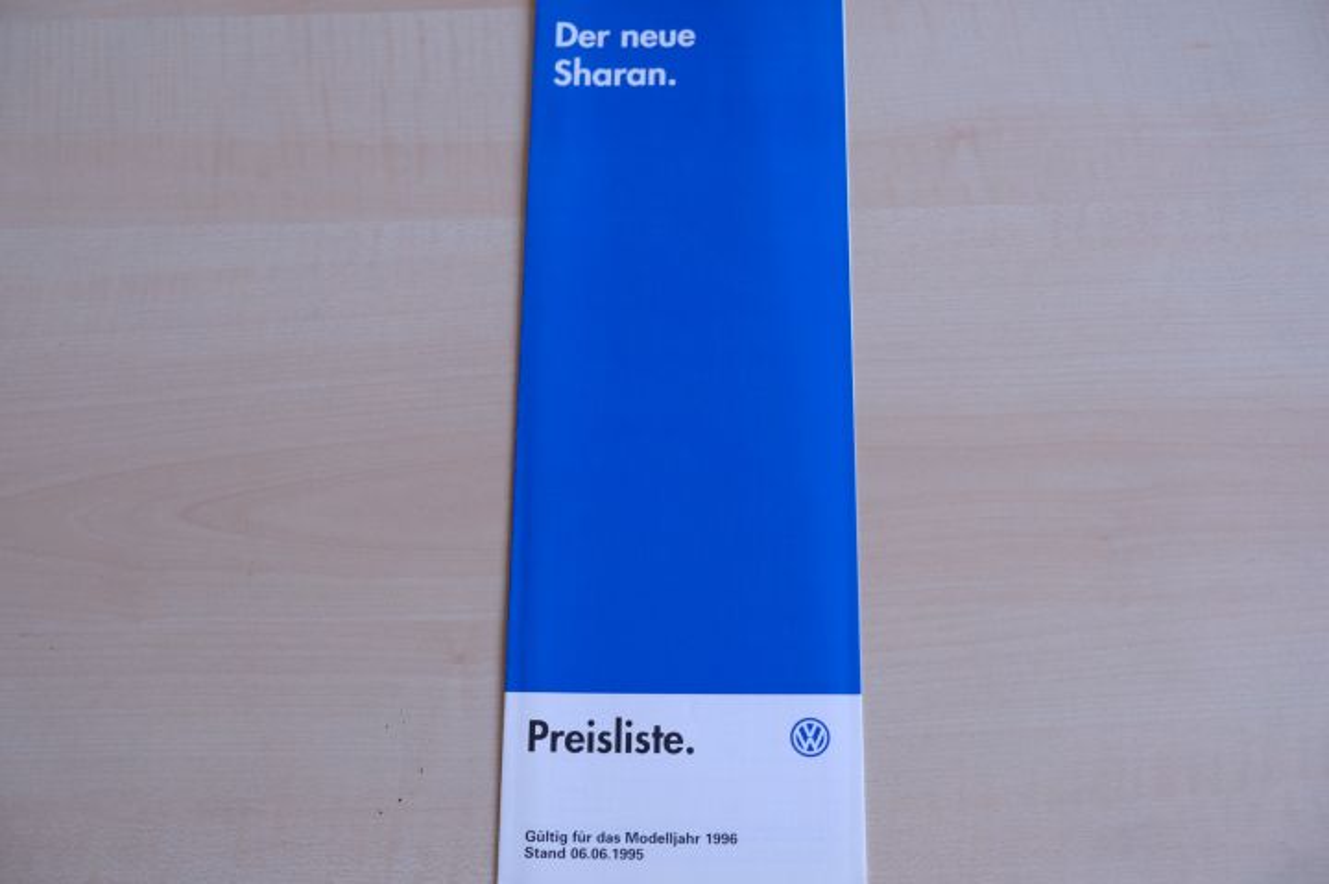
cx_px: 664
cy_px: 442
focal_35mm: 40
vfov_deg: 33.4
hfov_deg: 48.5
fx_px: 1476
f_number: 3.2
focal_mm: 26.5
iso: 640
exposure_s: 1/60
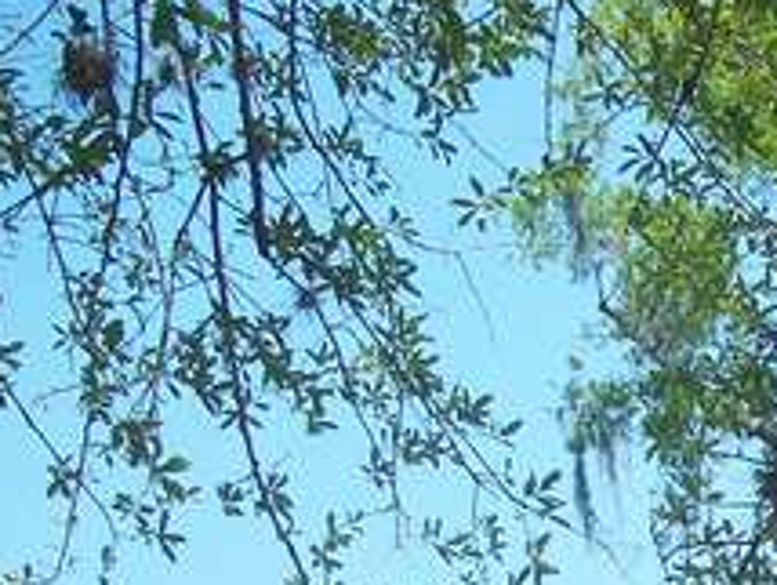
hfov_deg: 13.0
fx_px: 3101
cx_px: 1383
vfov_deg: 10.2
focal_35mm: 138
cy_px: 1054
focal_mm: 7.8
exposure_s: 1/640
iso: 64
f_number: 2.8
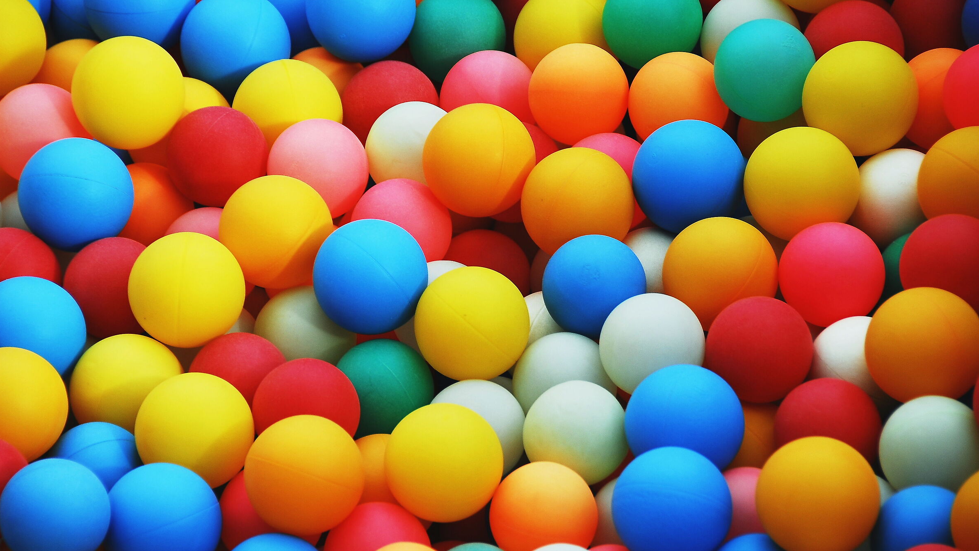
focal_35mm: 214
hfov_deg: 10.1
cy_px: 292
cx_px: 487
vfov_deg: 5.7
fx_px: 5543
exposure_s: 1/125
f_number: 5.6
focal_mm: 135
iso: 100
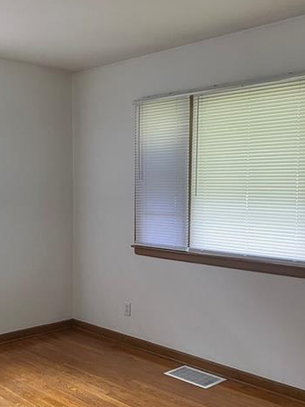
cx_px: 132
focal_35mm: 43
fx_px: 505
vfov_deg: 43.7
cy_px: 242
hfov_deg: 33.6
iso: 200
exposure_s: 1/60
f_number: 1.8
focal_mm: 4.25
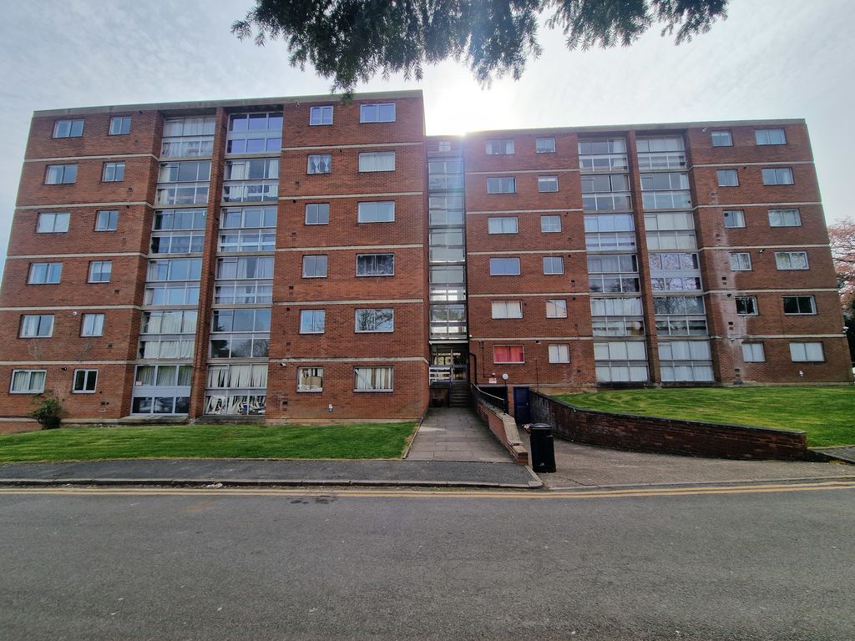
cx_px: 428
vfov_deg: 89.9
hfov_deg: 106.2
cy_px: 320
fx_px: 321
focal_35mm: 13
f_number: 2.2
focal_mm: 2.2
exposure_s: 1/1880
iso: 50
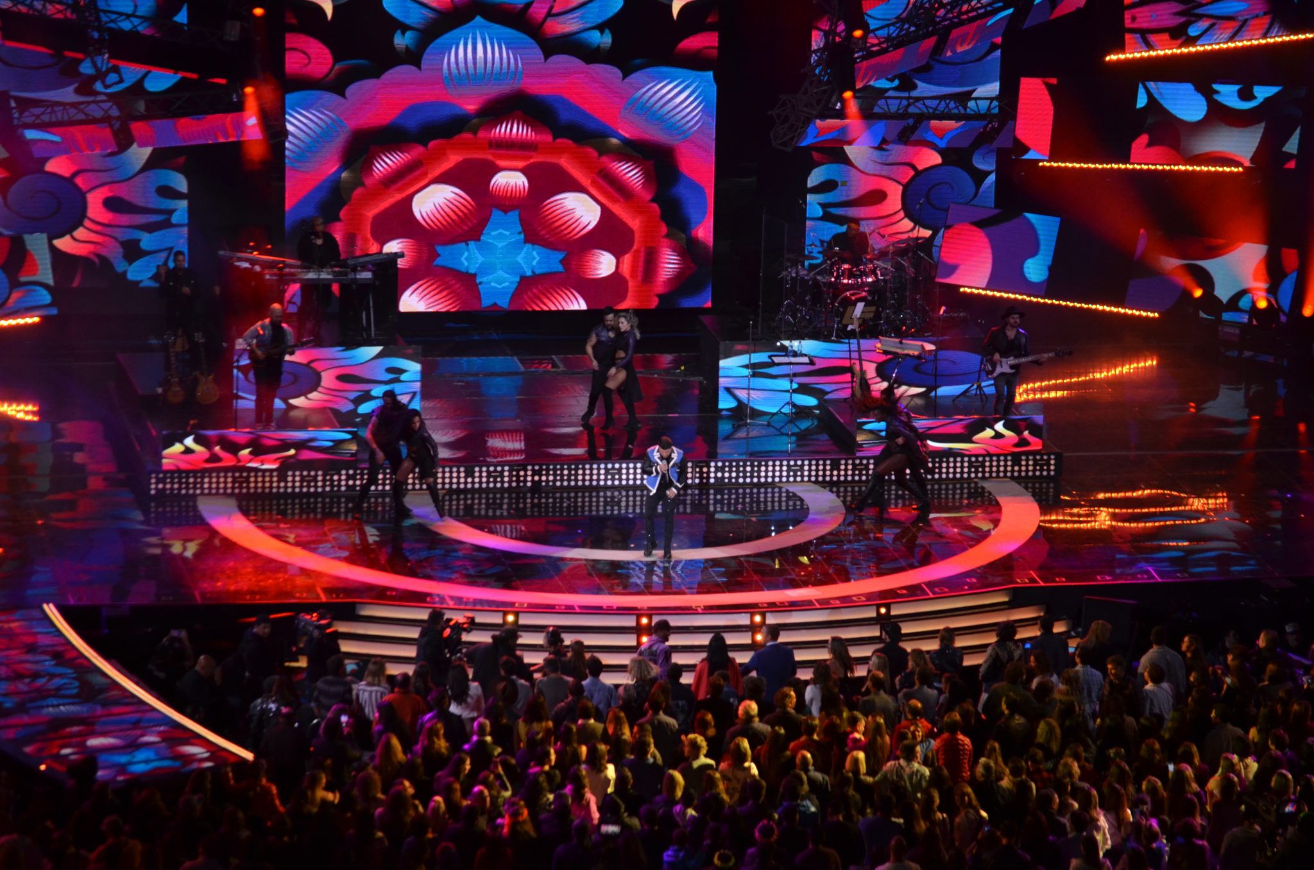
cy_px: 435
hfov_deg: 11.3
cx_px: 657
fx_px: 6665
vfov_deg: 7.5
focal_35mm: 183
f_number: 4.8
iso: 800
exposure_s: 1/125
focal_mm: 122
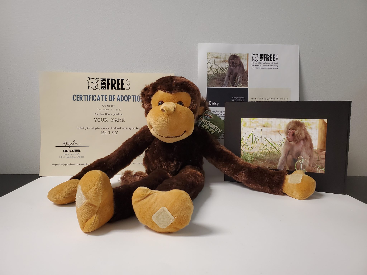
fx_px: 276
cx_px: 184
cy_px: 138
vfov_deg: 53.1
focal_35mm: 26
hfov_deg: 67.3
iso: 400
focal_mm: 4.3
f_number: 2.4
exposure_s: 1/40
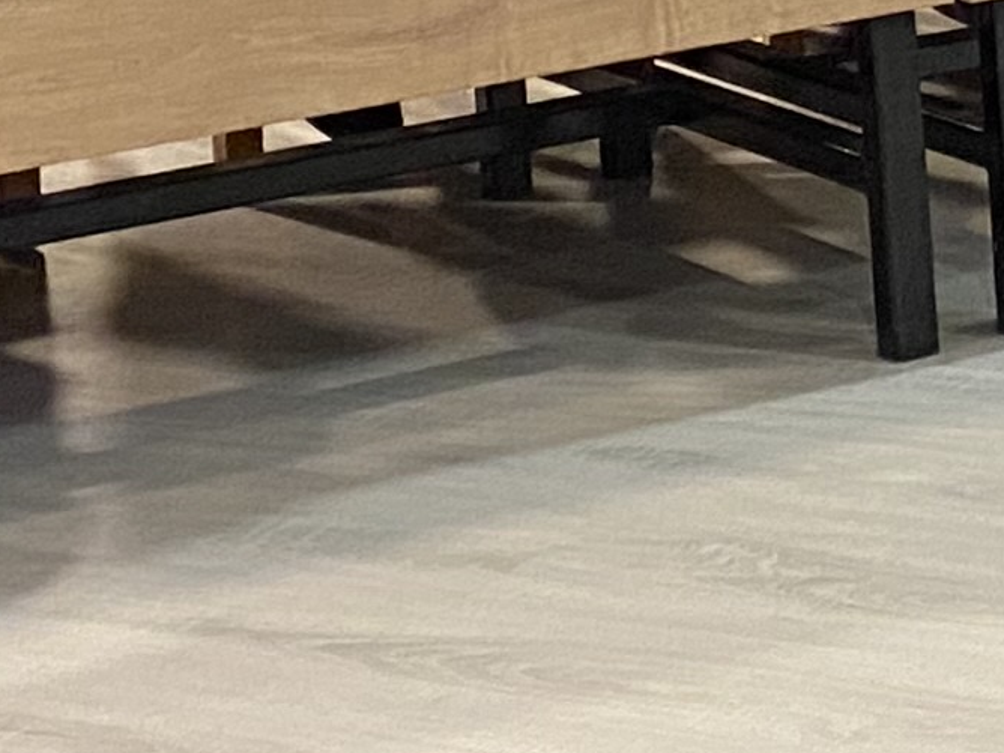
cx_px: 729
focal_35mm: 157
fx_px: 4554
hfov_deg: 12.6
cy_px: -920
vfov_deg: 8.8
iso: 640
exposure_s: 1/40
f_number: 1.8
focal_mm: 4.25
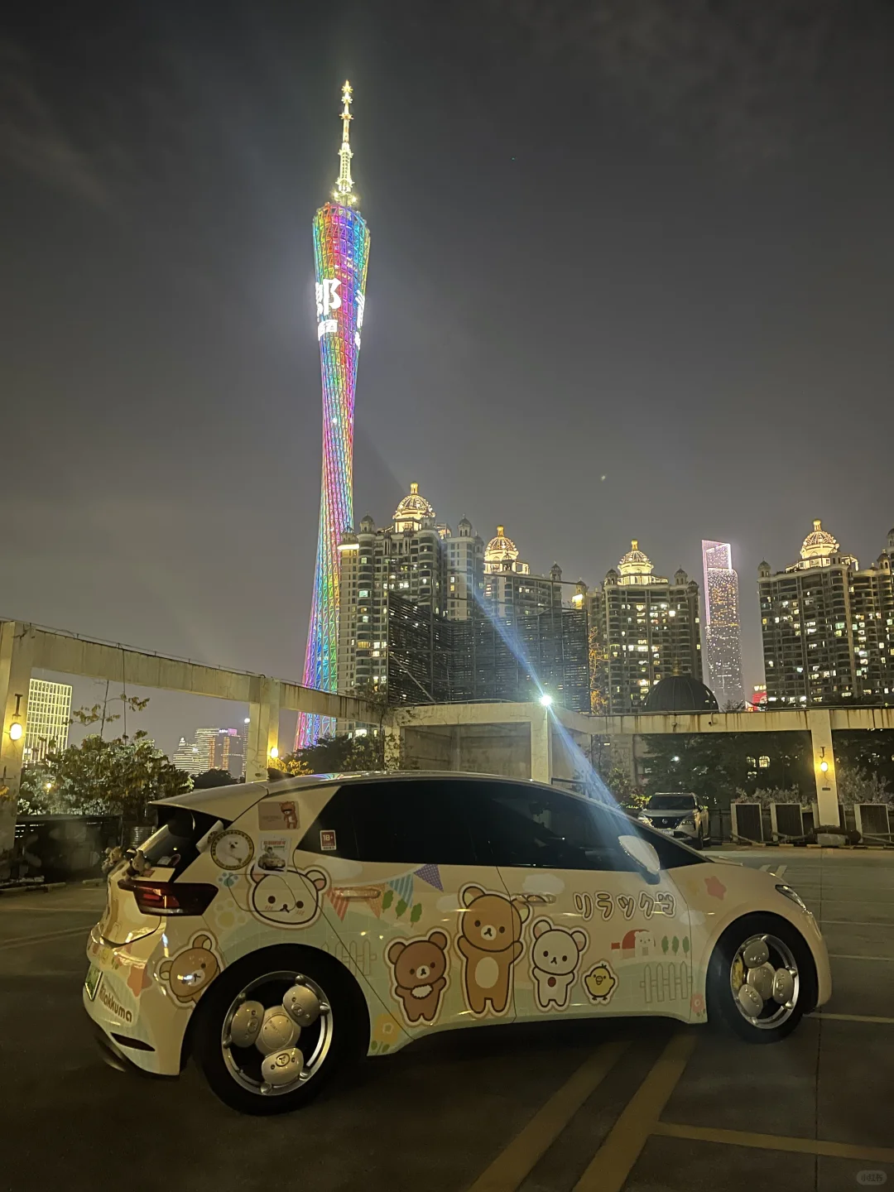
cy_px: 596
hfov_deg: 54.9
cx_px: 447
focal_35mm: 25
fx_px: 861
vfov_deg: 69.4
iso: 1000
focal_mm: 5.1
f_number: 1.6
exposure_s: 1/25
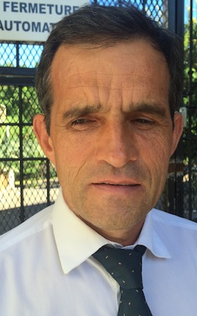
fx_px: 361
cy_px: 158
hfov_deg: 30.5
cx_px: 96
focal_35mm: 42
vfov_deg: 47.2
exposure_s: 1/391
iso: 32
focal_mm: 4.15
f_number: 2.2
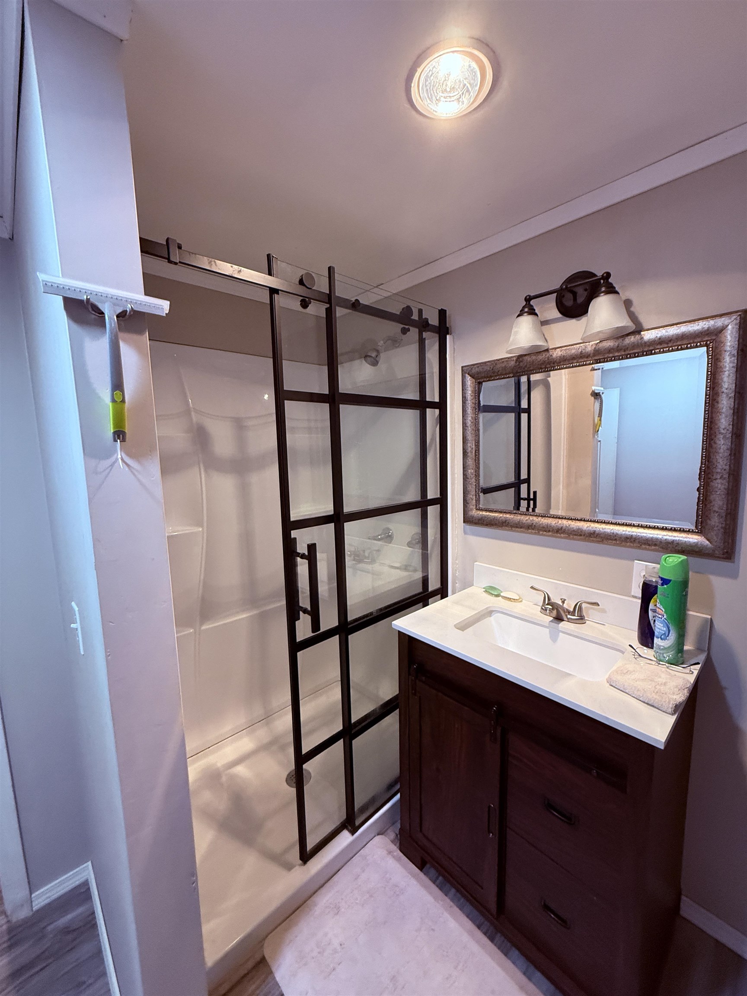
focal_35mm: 14
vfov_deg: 102.1
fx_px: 403
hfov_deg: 85.7
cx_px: 374
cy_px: 498
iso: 400
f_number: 2.2
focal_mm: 2.22
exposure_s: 1/60
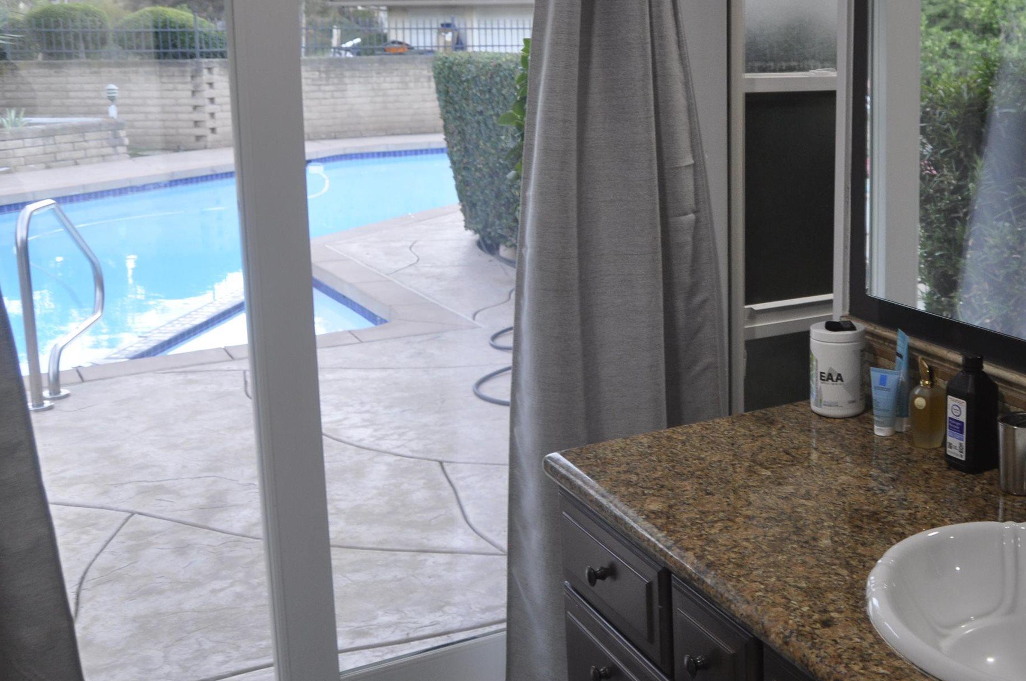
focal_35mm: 81
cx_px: 837
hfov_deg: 24.6
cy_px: 214
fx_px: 2306
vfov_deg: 16.8
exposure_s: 1/60
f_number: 4
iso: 400
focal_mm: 32
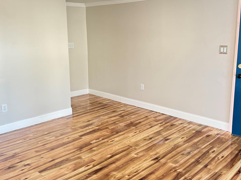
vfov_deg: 40.6
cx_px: 136
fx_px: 244
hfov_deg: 52.5
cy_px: 81
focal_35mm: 35
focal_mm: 6.76
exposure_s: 1/60
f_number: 1.78
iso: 400
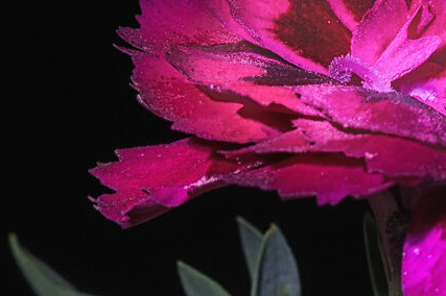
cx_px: 62
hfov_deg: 2.4
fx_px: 10448
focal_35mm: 844
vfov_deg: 1.6
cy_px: 579
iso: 64
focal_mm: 150
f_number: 18
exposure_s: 3
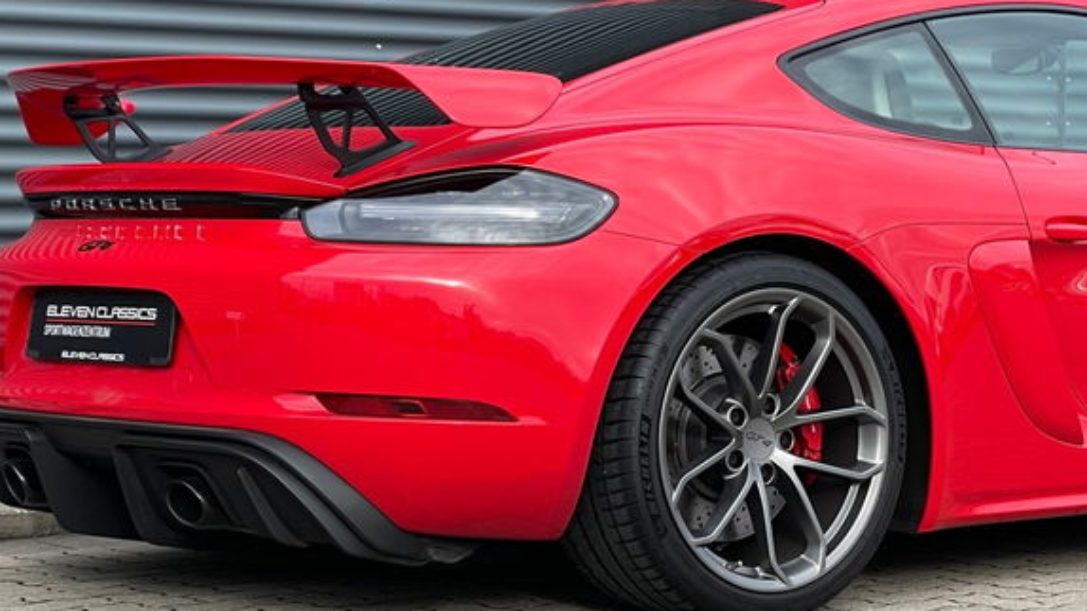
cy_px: 306
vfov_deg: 12.0
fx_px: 2911
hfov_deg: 21.0
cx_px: 833
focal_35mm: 101
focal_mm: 6
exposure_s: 1/235
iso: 25
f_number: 2
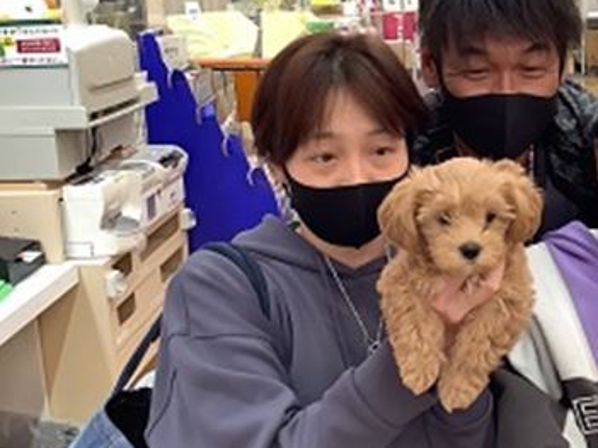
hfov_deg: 35.3
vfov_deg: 27.5
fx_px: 915
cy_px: 186
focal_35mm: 53
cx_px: 457
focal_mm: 3.3
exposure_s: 1/60
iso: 200
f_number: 2.4
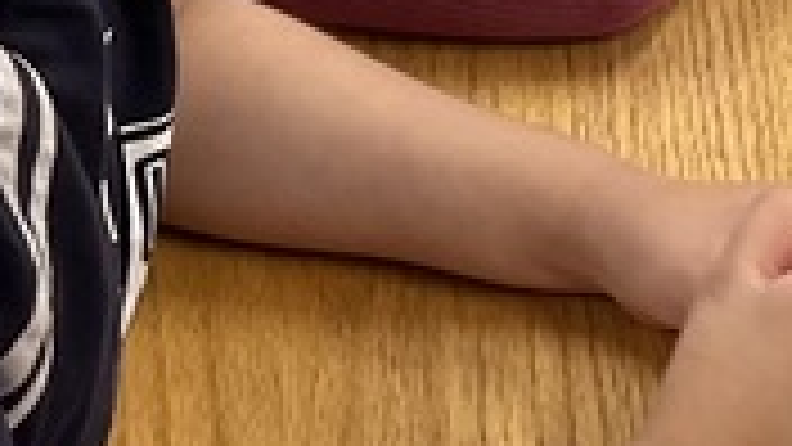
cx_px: 963
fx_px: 3465
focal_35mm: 165
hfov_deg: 12.7
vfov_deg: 7.3
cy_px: 9
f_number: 1.5
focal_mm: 5.7
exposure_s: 1/116
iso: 125
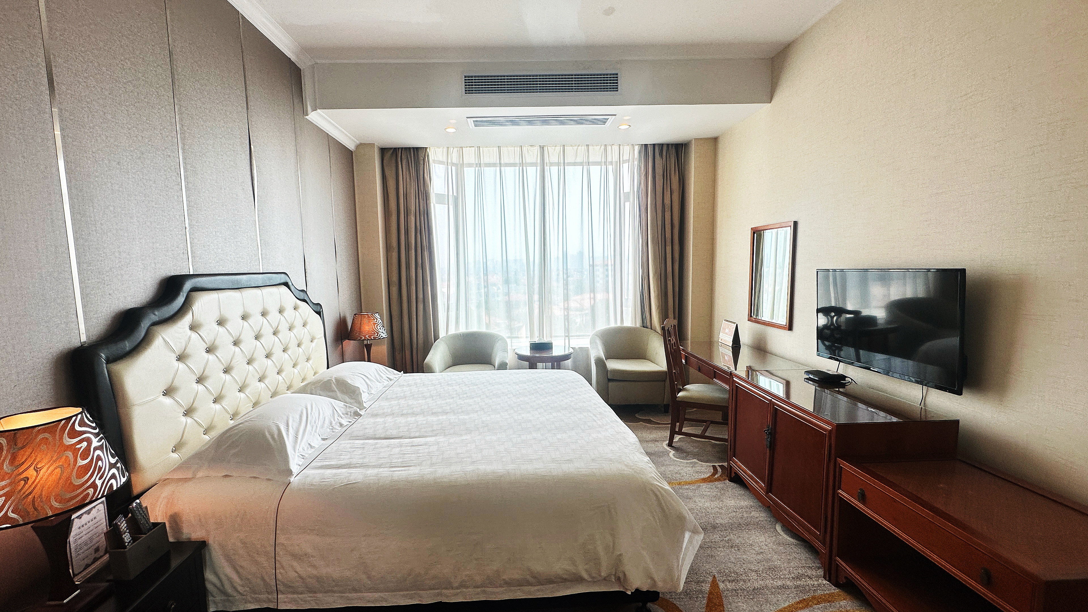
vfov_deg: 67.0
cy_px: 319
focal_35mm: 16
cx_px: 526
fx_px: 462
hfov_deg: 99.3
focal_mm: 2.22
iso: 40
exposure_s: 1/102
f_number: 2.2
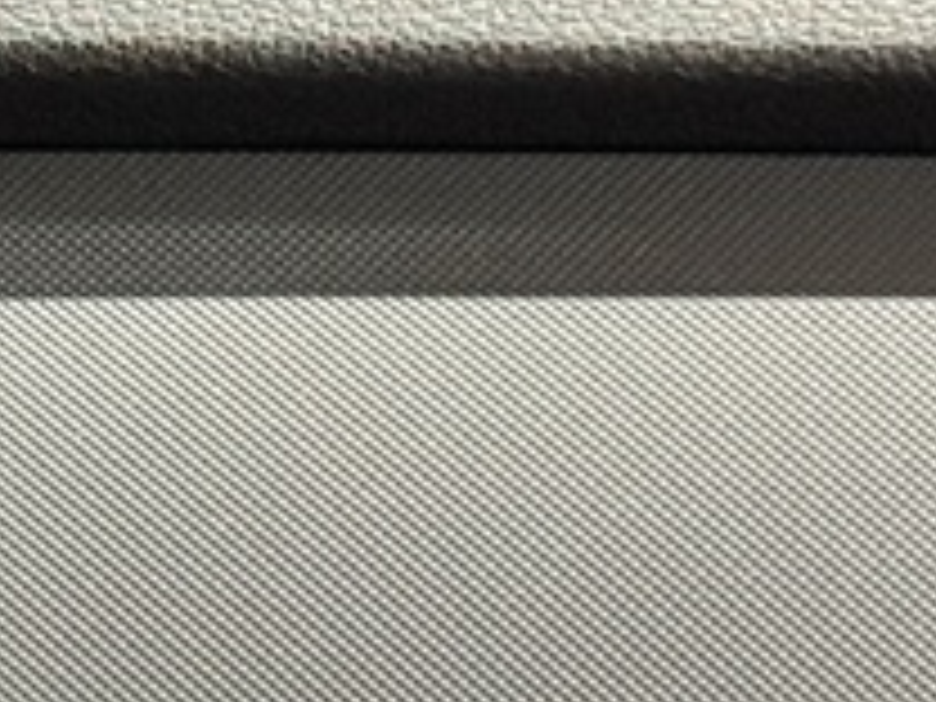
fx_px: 8977
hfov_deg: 5.7
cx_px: -1552
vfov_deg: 4.4
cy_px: 1359
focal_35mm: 332
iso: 250
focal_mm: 6.76
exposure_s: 1/55
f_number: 1.78
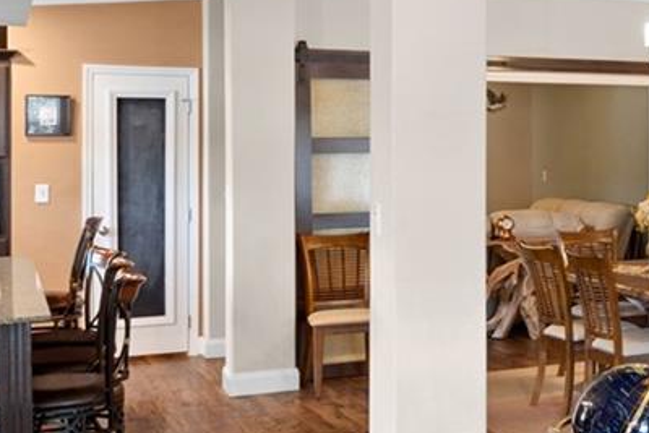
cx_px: 761
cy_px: 141
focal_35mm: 64
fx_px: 1154
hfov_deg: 27.9
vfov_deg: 21.2
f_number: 9
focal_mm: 16
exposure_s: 5
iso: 250
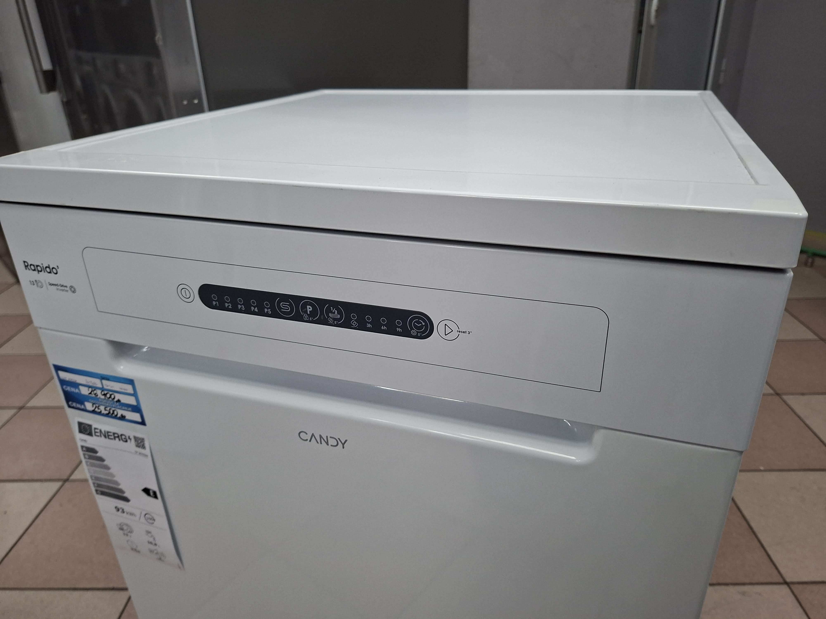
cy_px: 310
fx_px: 549
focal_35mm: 23
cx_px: 413
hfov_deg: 73.9
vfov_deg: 58.9
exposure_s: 1/100
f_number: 1.8
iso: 250
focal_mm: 5.54
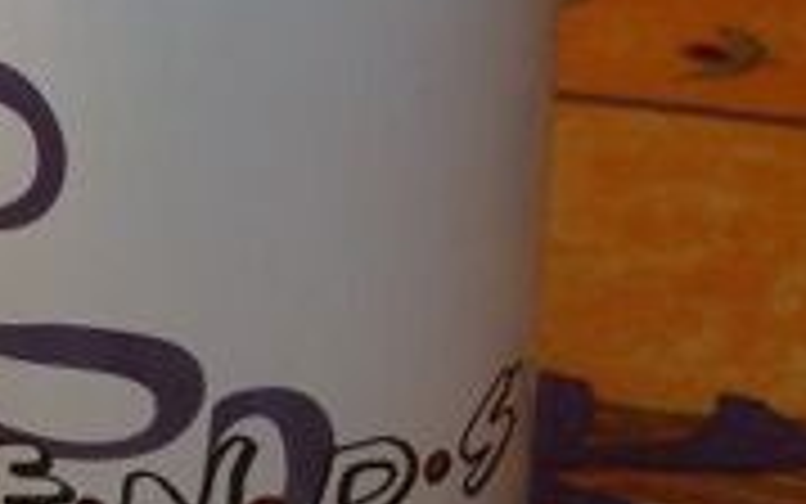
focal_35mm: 111
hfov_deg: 18.5
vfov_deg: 11.8
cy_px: 328
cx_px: 126
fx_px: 2439
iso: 250
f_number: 3.2
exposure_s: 1/60
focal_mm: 7
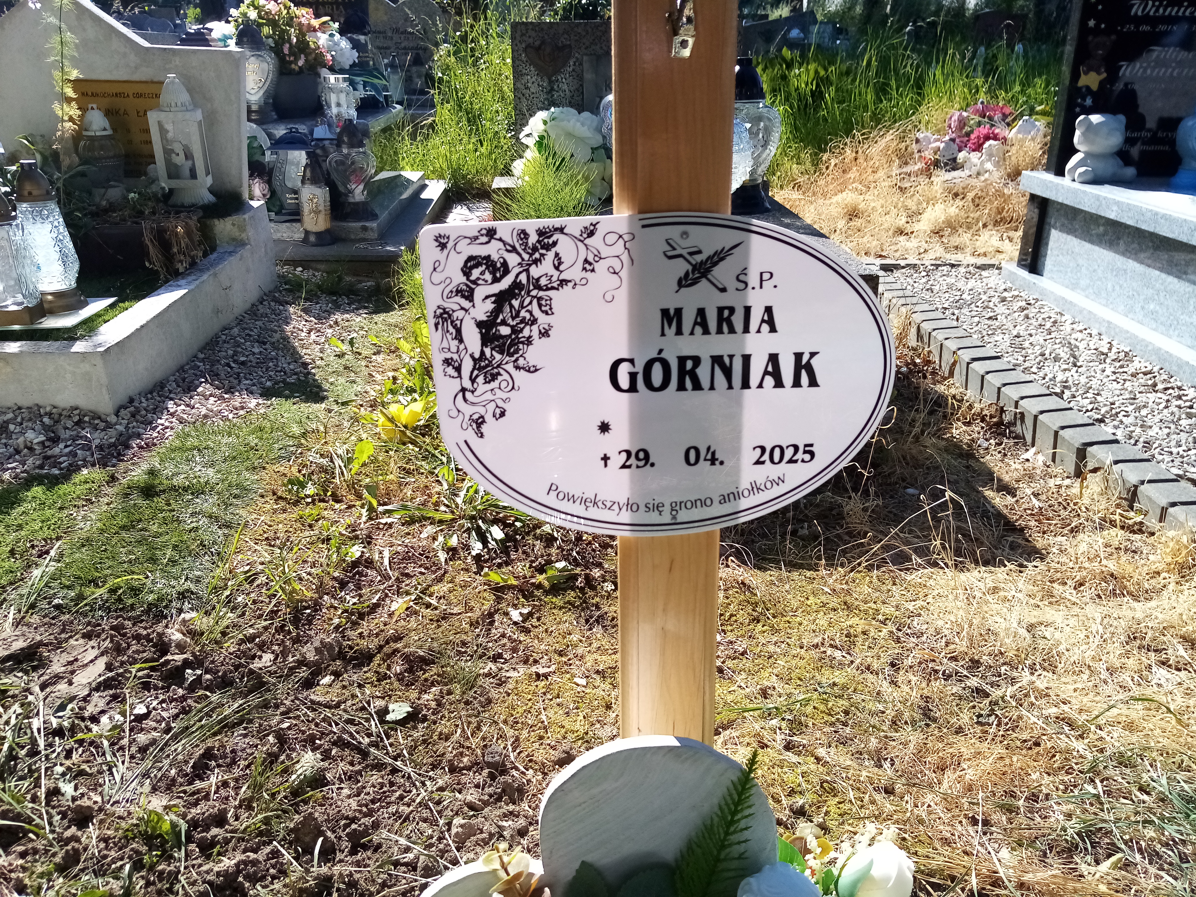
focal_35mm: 26
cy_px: 448
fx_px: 898
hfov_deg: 67.3
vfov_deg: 53.1
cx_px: 598
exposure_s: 1/778
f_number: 1.8
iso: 104
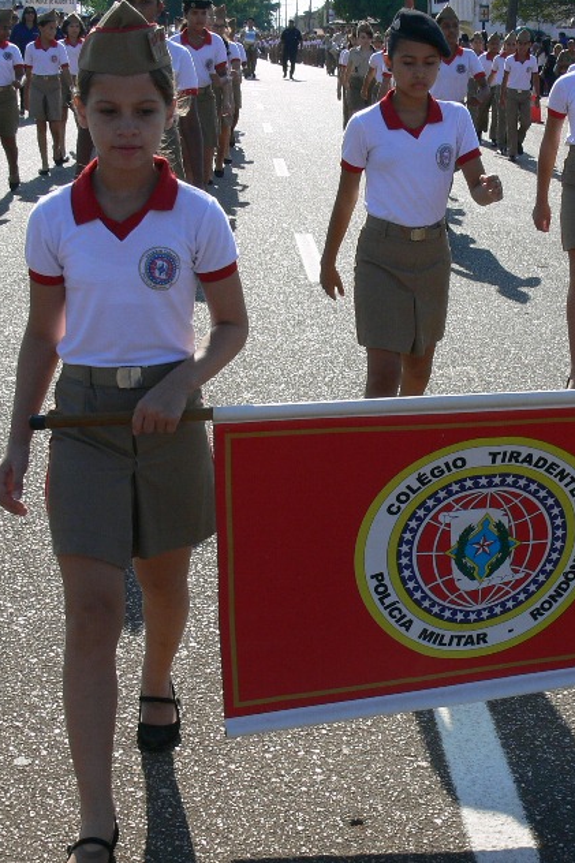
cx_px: 391
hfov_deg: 22.9
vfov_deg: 33.9
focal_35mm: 59
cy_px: 440
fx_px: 1414
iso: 80
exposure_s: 1/250
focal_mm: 7.5
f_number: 5.6
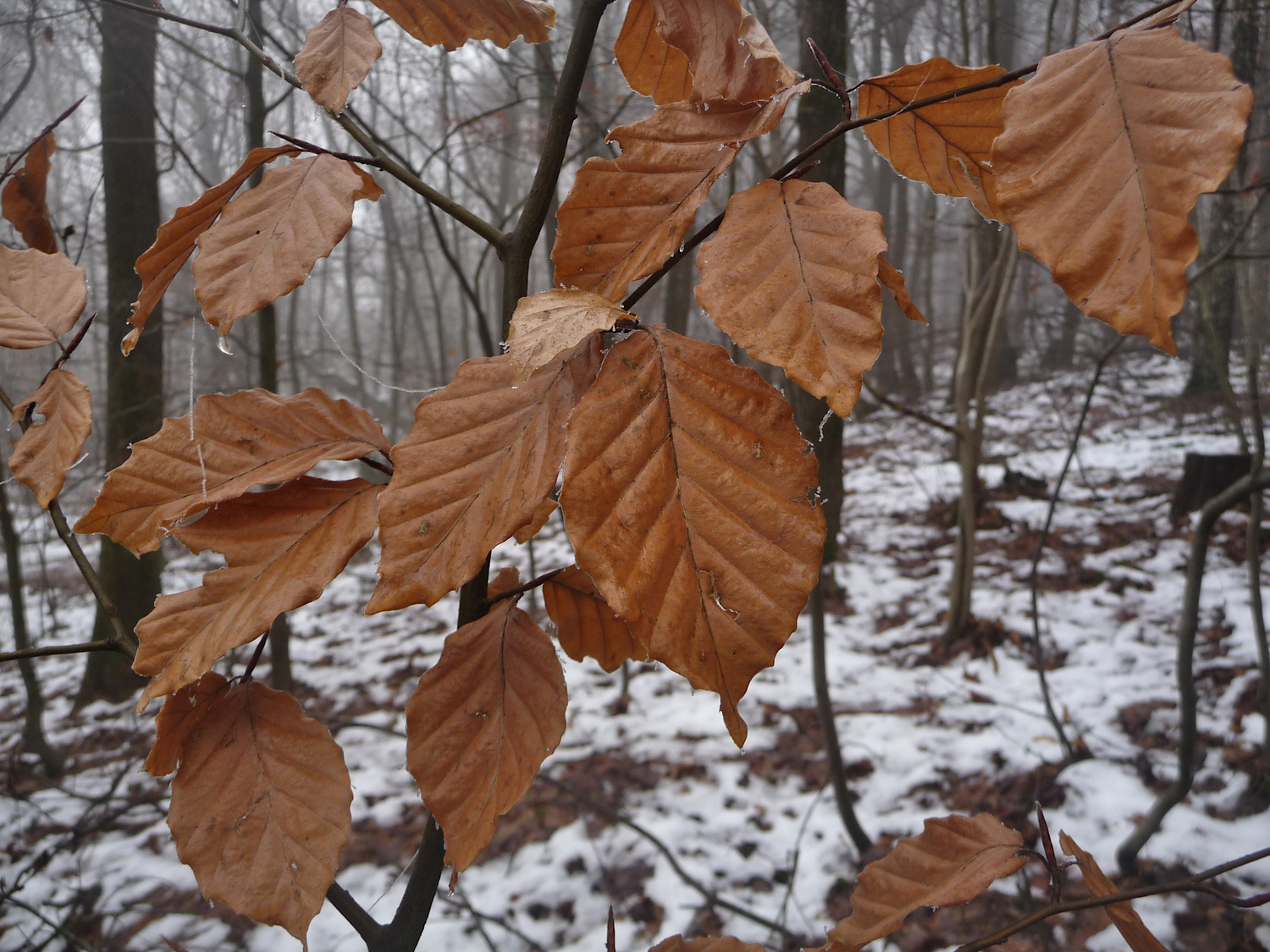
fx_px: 1027
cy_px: 476
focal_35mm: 28
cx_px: 635
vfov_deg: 49.7
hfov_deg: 63.4
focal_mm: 4.7
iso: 100
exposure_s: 1/80
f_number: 3.3
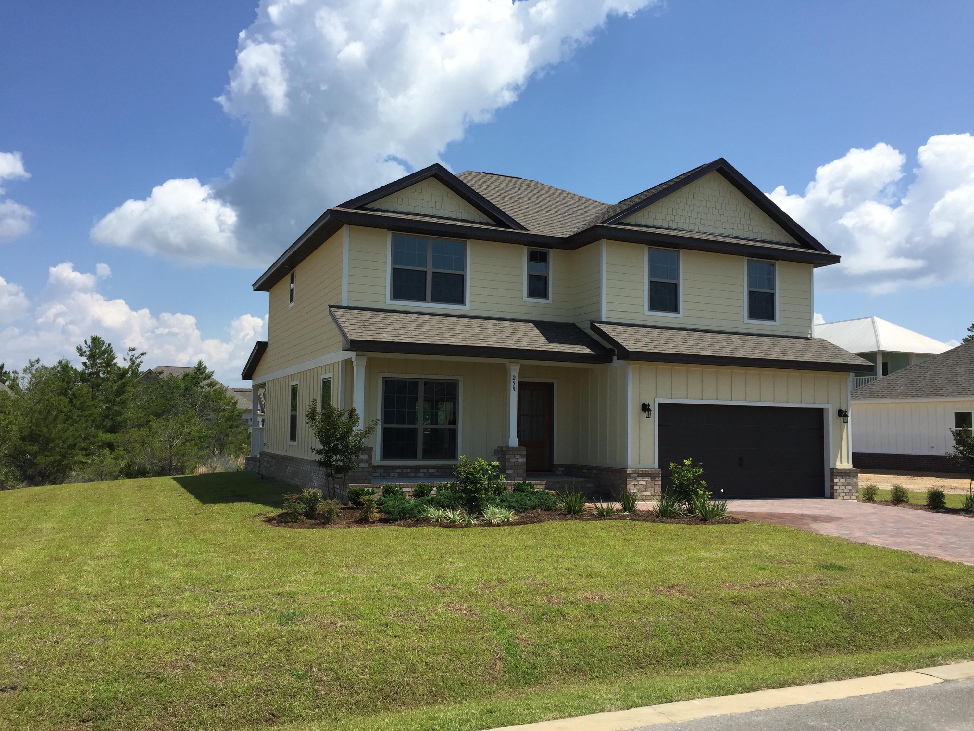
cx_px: 487
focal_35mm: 29
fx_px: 816
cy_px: 366
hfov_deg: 61.7
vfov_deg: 48.2
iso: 32
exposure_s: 1/2198
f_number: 2.2
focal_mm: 4.15
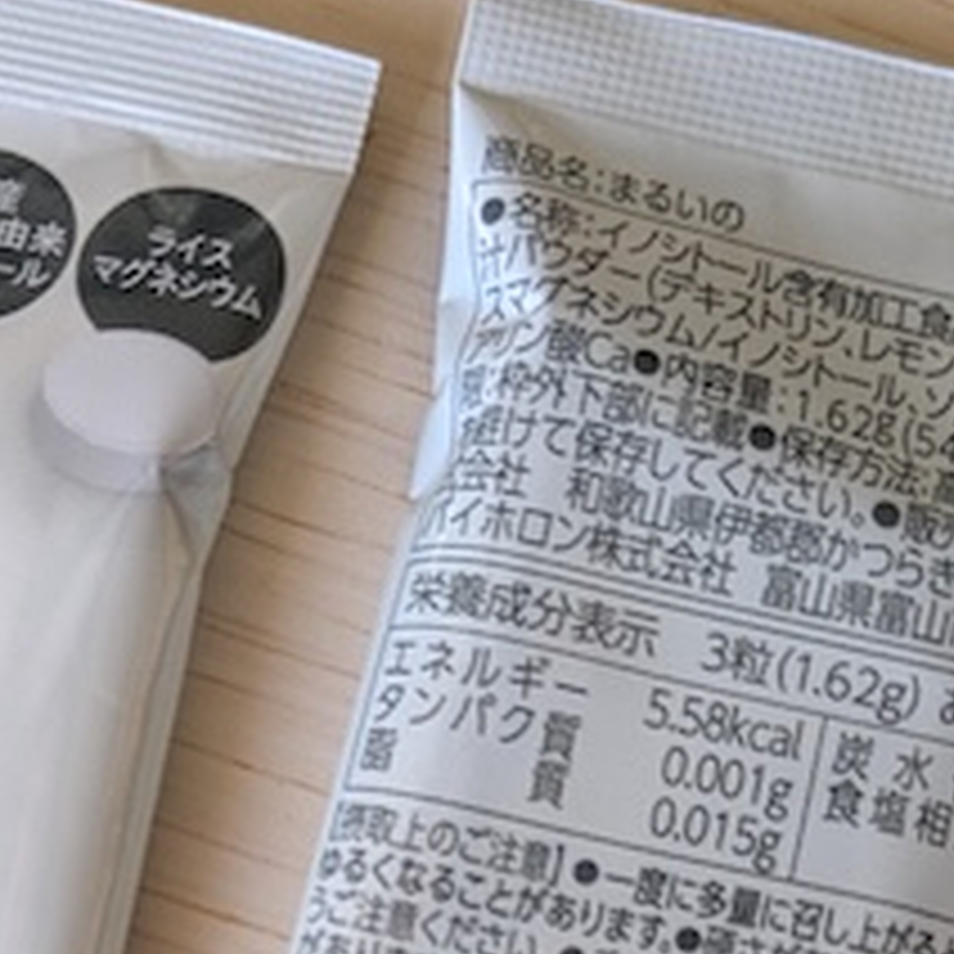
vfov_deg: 22.0
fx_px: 2276
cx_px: 297
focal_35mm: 73
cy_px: 1116
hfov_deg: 23.5
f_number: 1.89
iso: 162
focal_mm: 5.43
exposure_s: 1/120
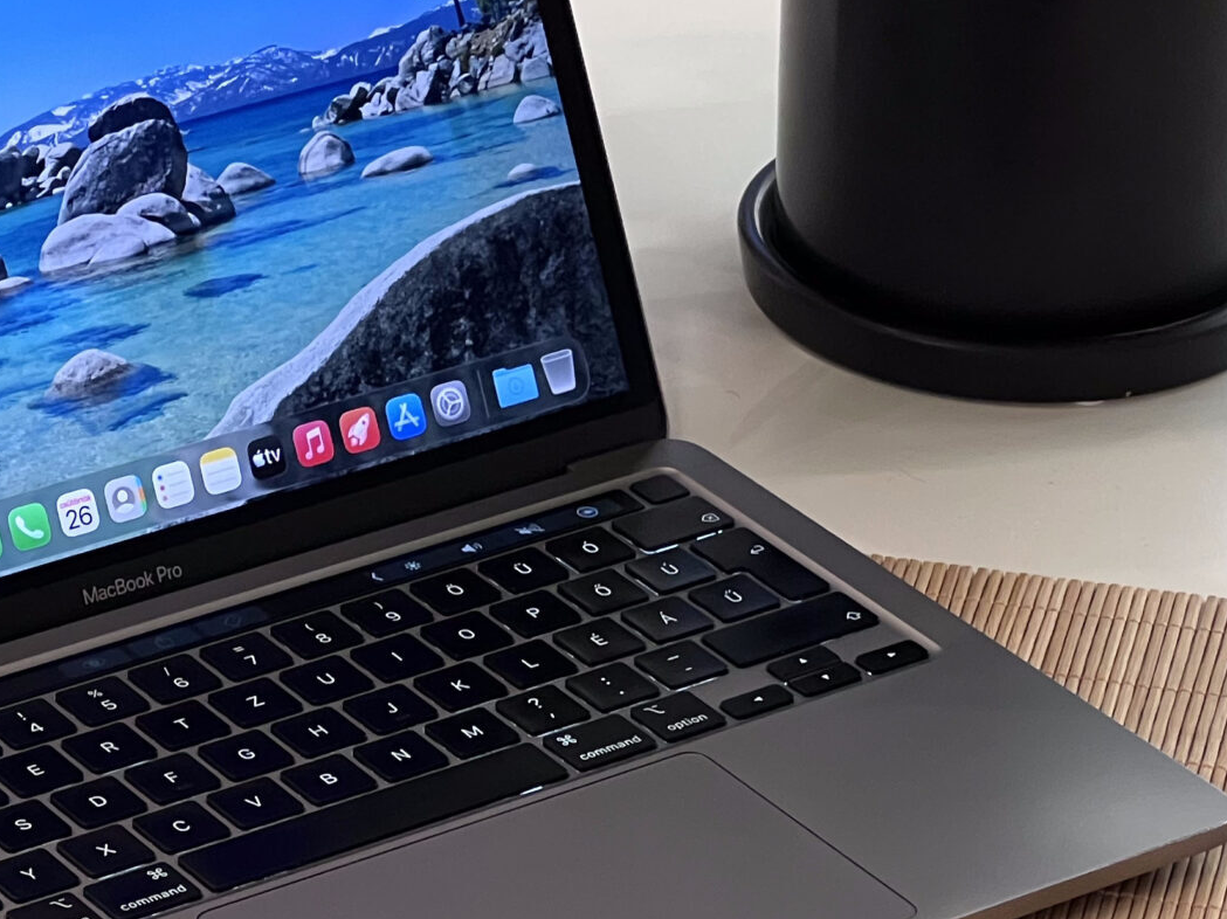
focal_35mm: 188
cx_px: 189
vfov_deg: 7.9
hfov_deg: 10.5
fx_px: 6662
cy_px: 481
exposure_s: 1/49
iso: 200
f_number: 2.8
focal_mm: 9
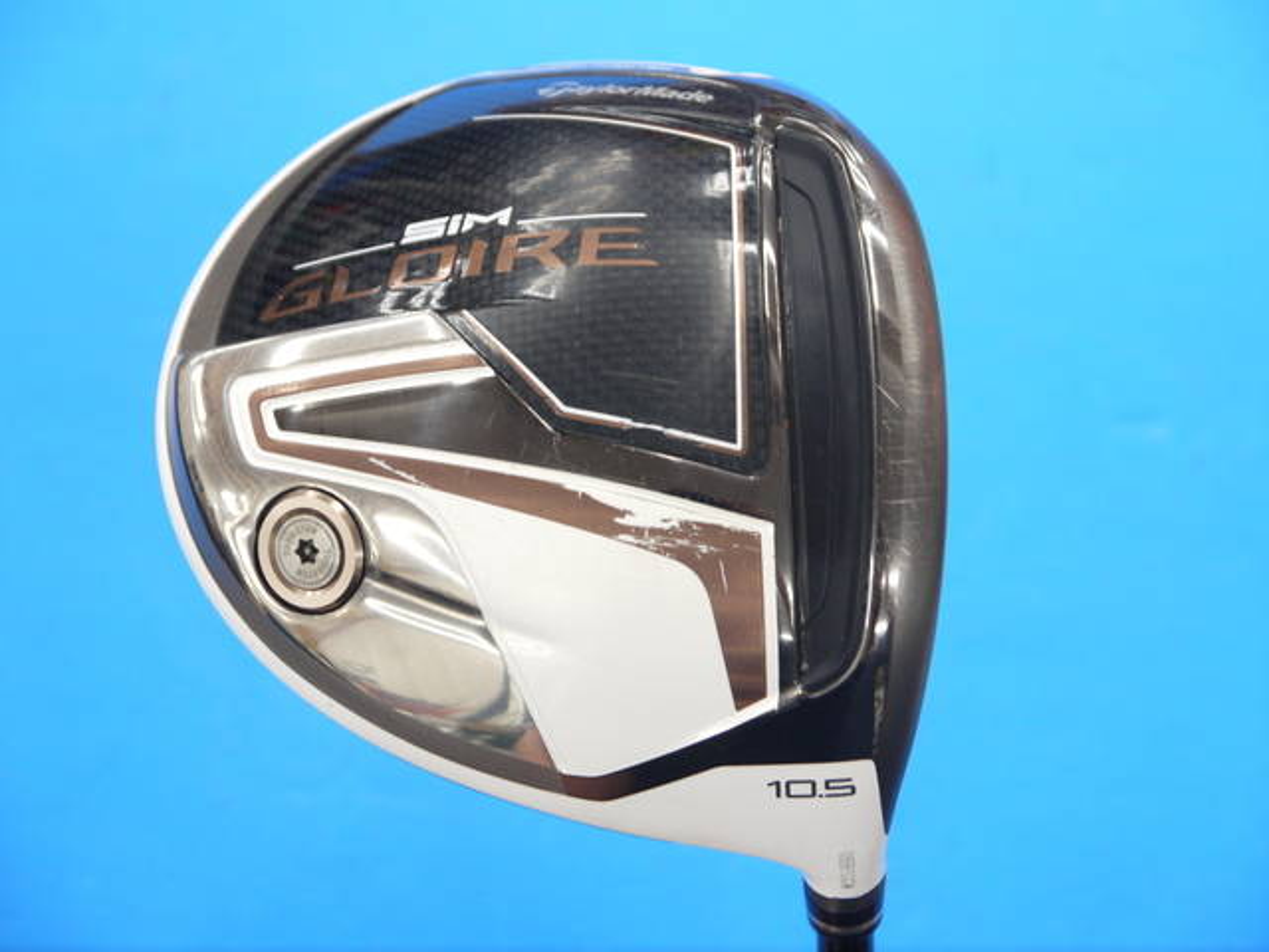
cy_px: 476
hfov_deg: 23.3
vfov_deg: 17.6
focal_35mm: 84
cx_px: 634
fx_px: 3079
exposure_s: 1/80
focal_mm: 42
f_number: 5.6
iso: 800
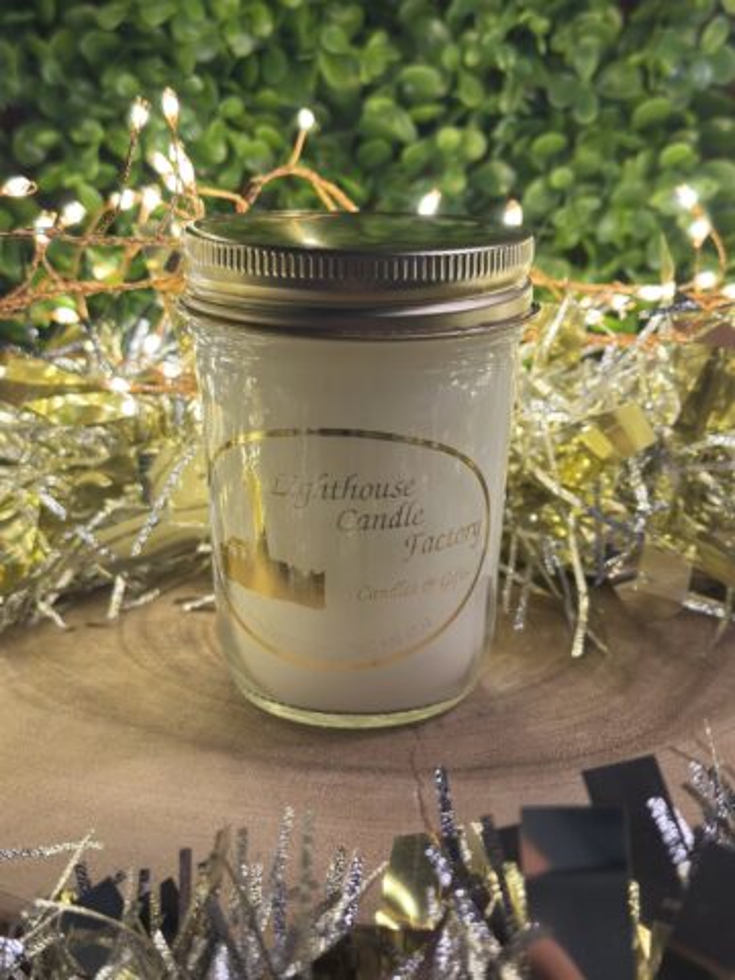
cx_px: 368
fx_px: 1359
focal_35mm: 48
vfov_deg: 39.7
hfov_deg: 30.3
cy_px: 490
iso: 64
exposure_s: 1/60
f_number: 1.78
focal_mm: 6.86
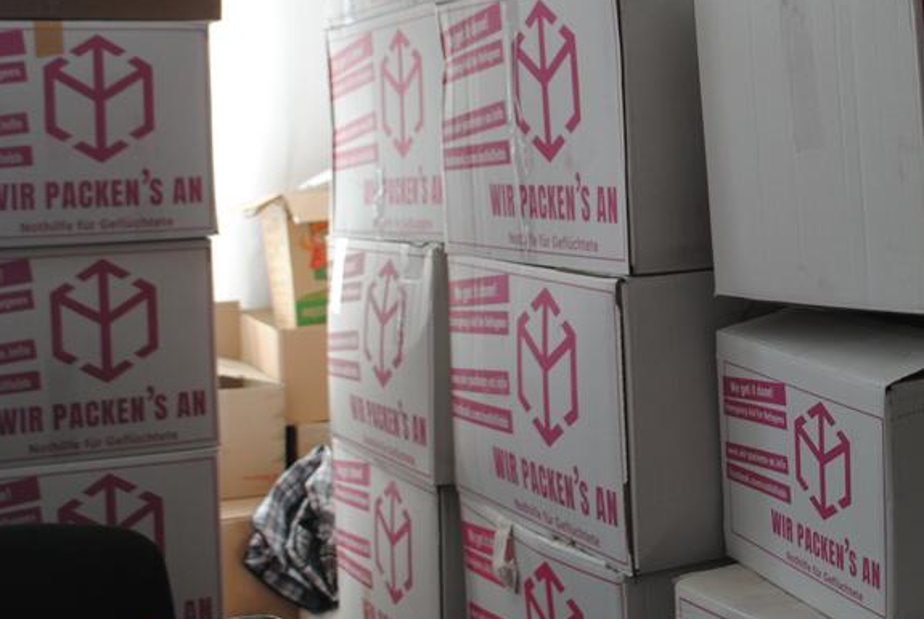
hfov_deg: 31.1
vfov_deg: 21.2
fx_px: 1645
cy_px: 208
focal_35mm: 64
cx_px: 628
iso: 220
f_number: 4
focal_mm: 24
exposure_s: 1/30
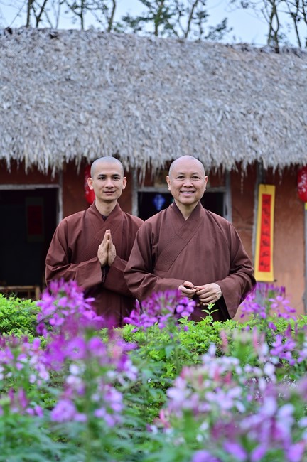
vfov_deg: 20.4
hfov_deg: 13.7
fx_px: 1282
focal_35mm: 100
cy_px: 231
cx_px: 154
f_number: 5
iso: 160
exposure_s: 1/100
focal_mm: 100
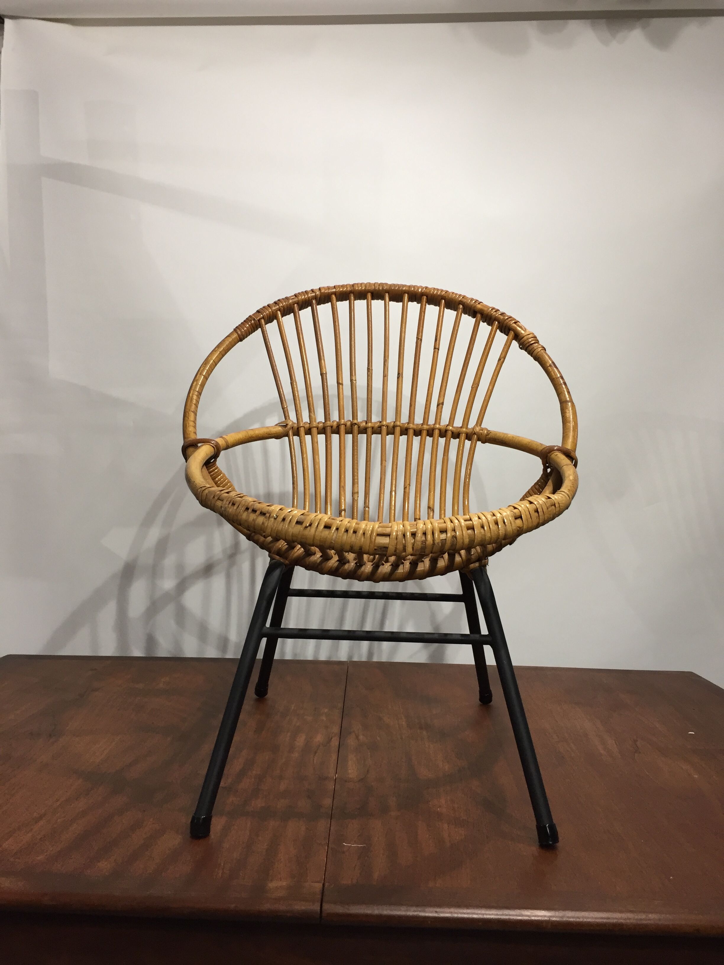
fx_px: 809
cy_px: 482
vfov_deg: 61.7
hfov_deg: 48.2
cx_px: 362
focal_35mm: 29
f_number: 2.2
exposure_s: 1/33
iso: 100
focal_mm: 4.15
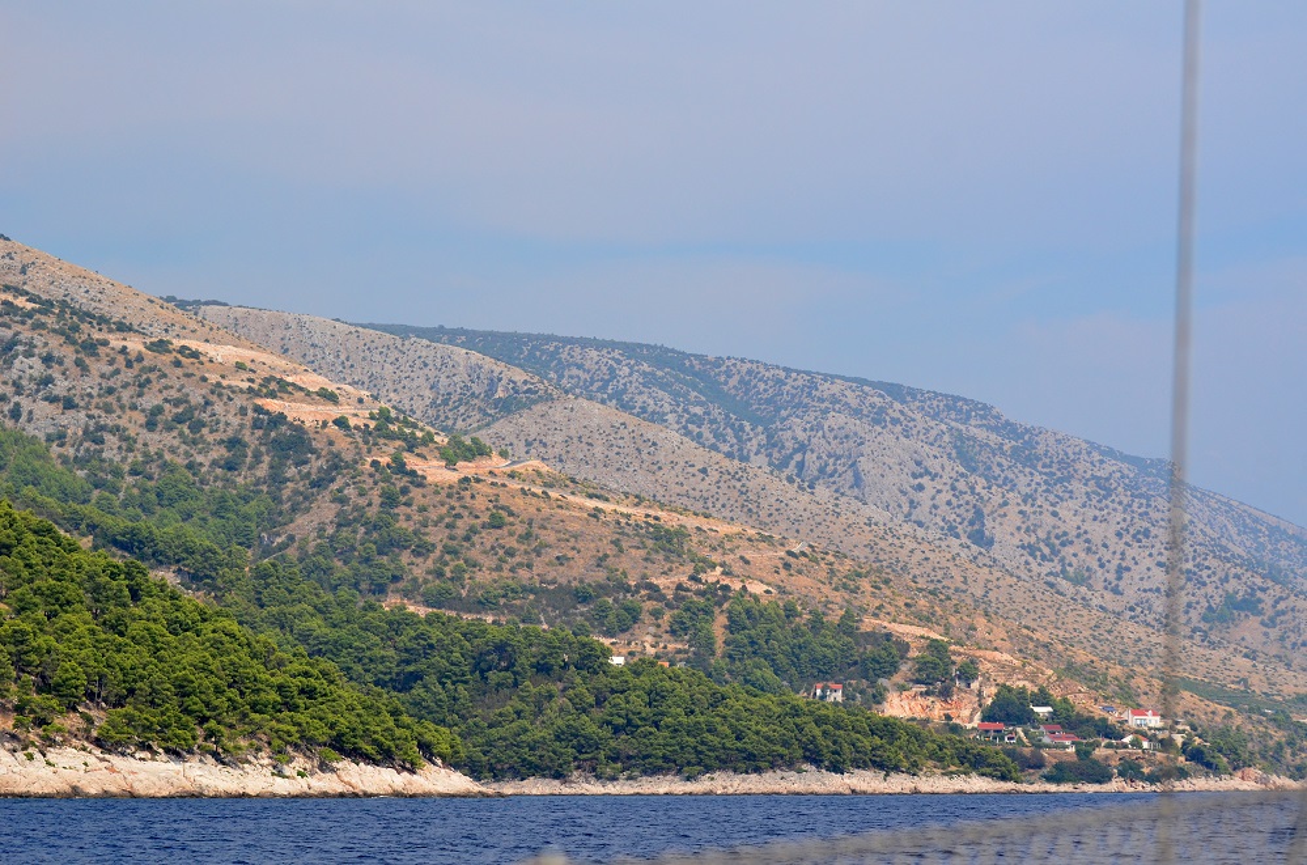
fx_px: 4075
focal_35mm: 112
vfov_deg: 12.1
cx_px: 654
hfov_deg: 18.2
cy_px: 432
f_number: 5.6
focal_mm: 75
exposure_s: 1/2500
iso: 400
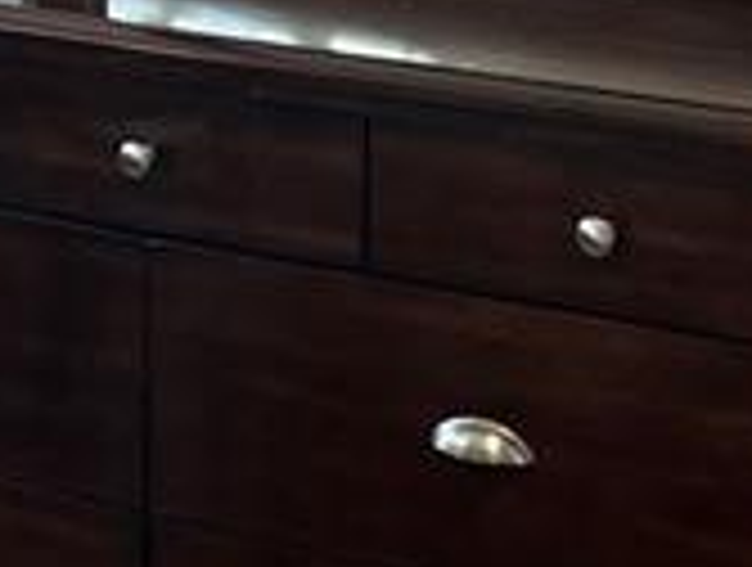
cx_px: 167
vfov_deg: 9.2
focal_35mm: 159
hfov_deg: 12.4
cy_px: -135
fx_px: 3462
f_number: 1.6
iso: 80
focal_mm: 5.1
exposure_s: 1/60
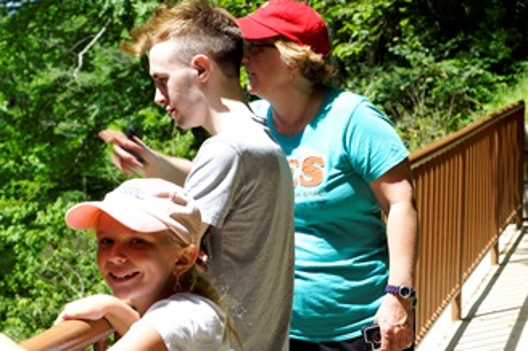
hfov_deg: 21.5
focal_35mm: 95
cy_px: 192
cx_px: 236
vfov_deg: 14.4
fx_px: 1392
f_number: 7.1
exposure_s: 1/60
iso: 50
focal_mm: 50
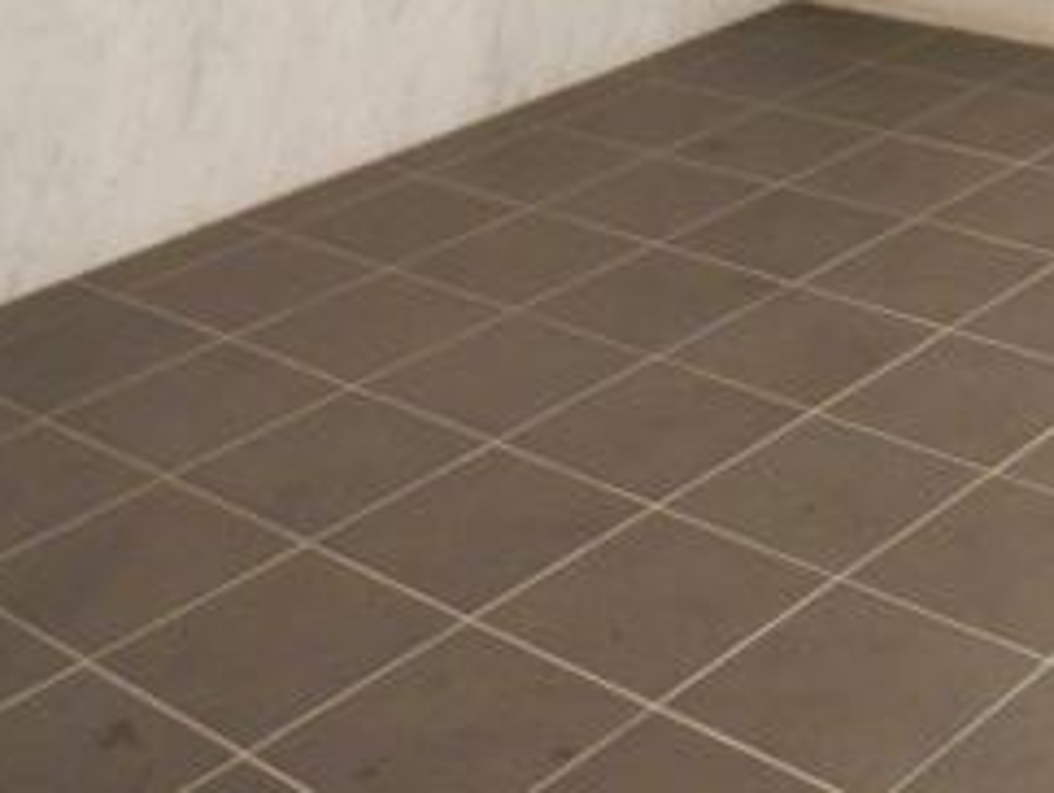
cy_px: 270
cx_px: 954
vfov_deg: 22.2
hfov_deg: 28.2
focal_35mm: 66
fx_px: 2012
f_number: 3.7
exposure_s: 1/3
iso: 200
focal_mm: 4.5
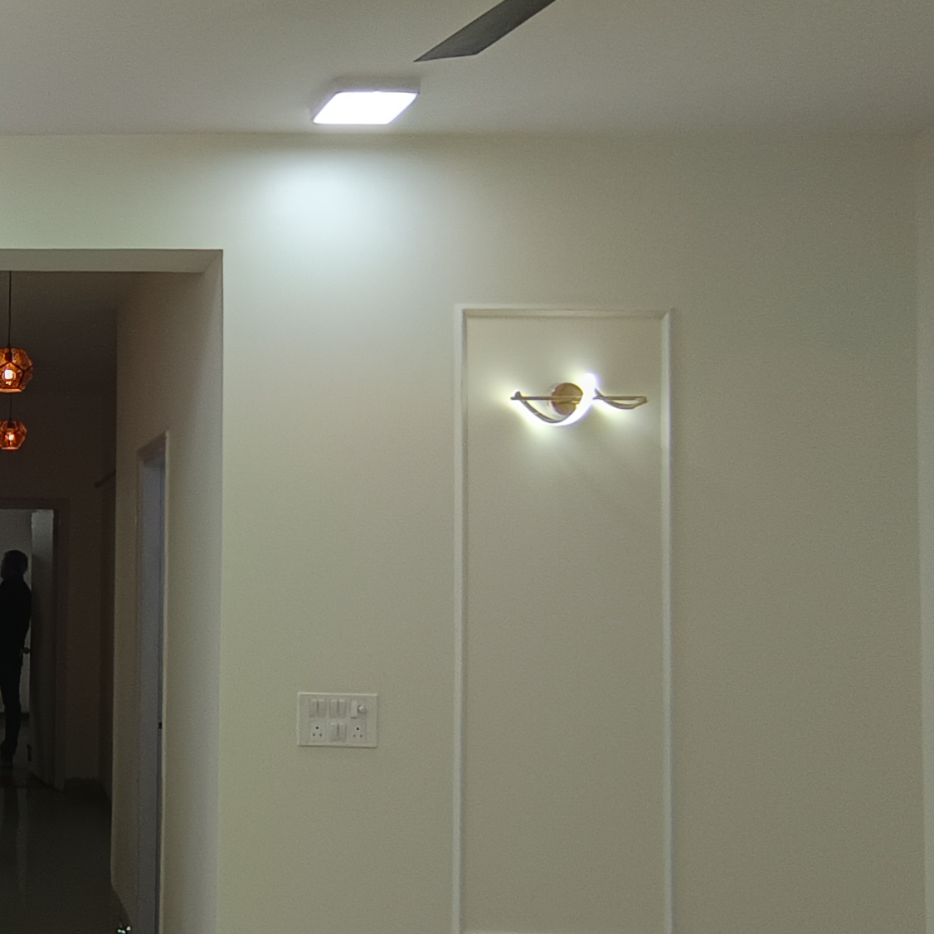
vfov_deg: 40.9
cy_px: 518
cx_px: -139
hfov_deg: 34.3
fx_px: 1252
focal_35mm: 41
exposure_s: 1/100
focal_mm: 1.65
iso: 96
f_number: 2.2
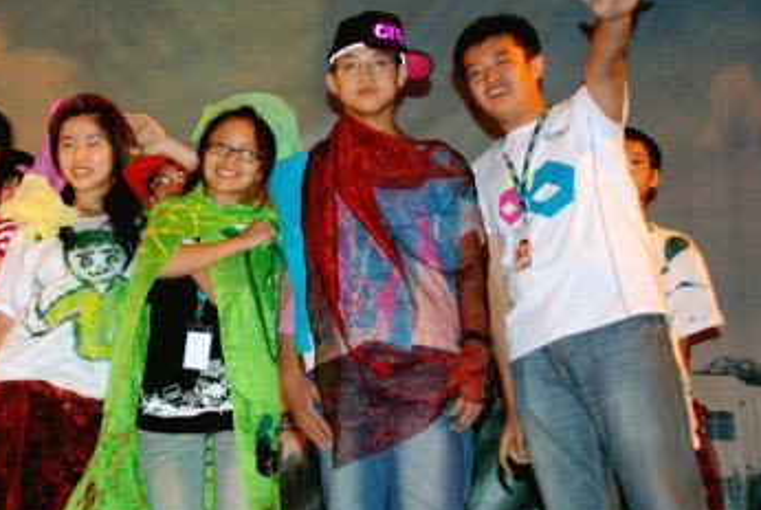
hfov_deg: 29.5
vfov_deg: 20.1
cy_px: 196
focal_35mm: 68
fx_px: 1440
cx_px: 299
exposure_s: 1/60
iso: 200
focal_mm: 32
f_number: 4.2
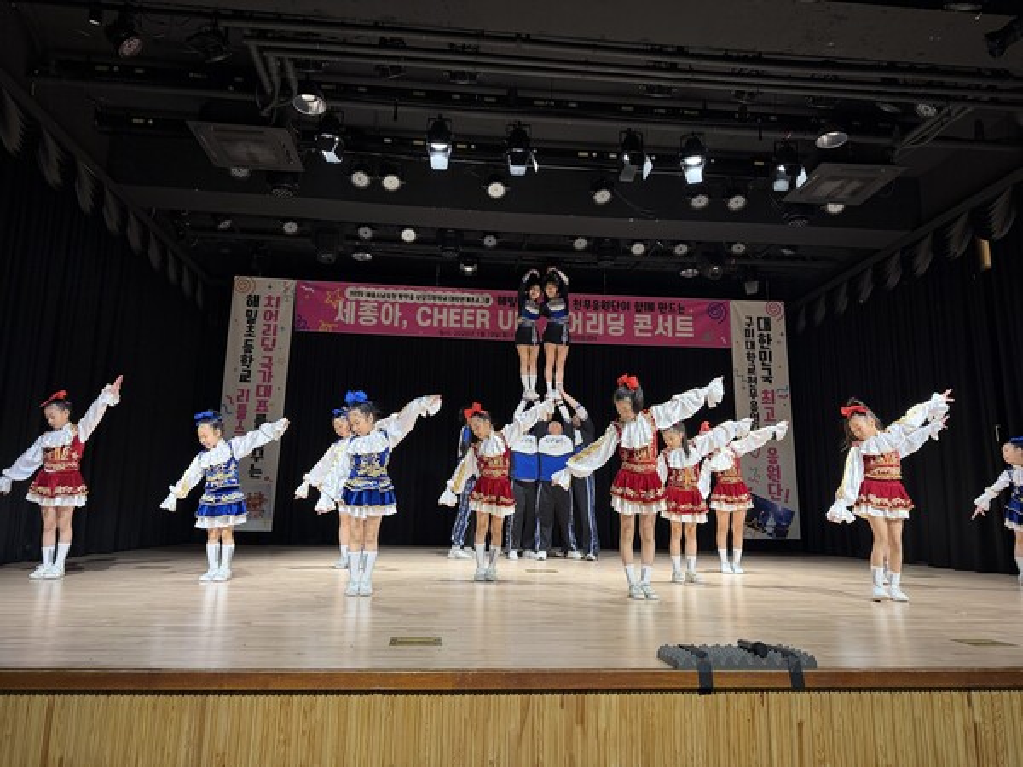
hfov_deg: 71.6
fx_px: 709
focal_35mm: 24
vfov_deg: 56.8
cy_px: 384
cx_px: 512
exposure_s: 1/60
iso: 200
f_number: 1.78
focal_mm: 6.76
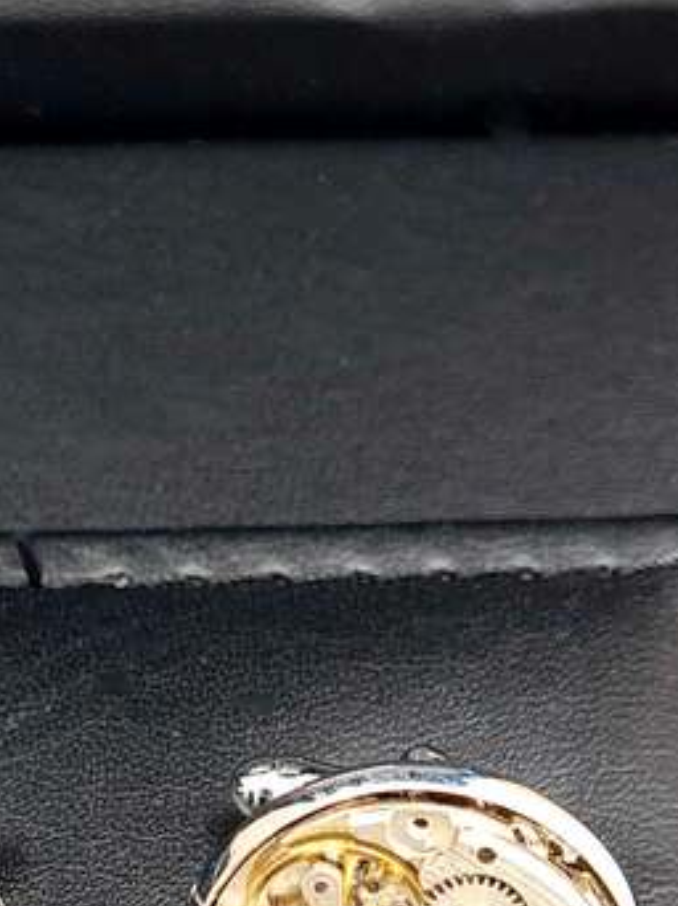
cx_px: 53
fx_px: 1726
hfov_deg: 21.7
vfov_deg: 27.7
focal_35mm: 66
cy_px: 910
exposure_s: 1/119
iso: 50
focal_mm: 5.4
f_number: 1.8
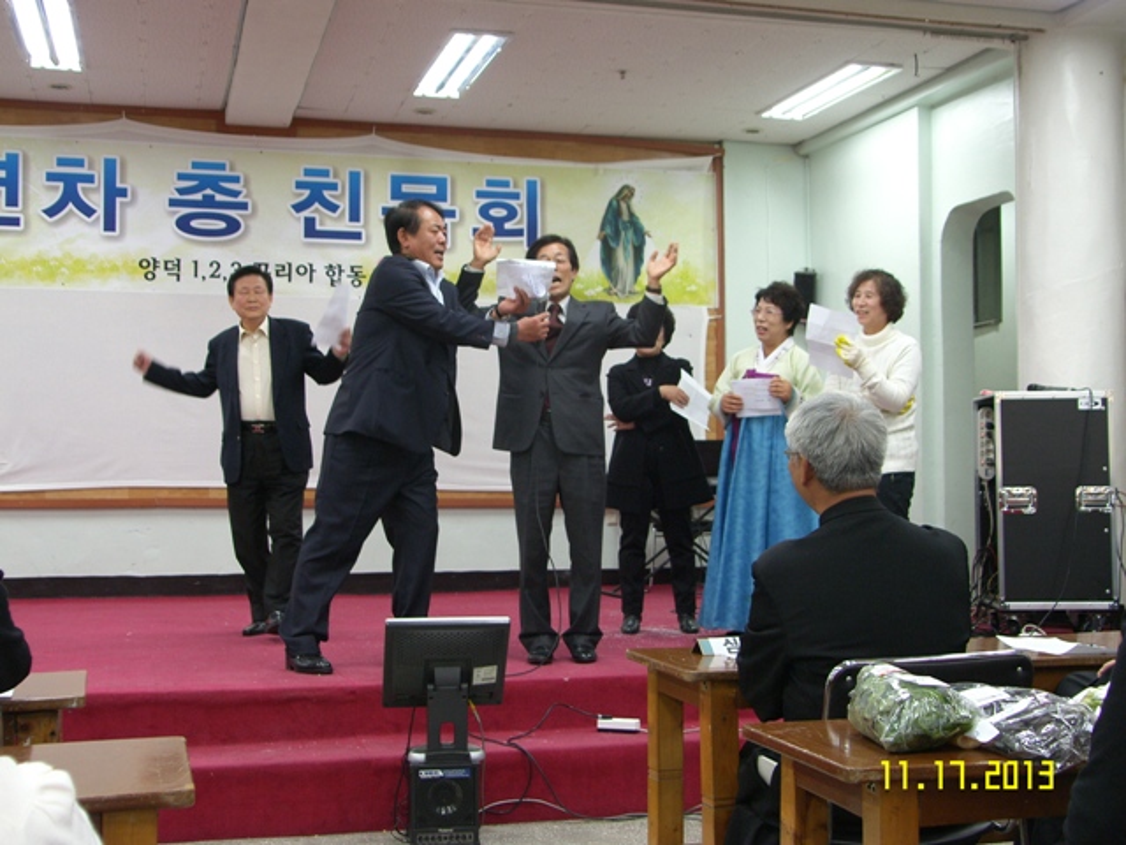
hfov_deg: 42.1
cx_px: 563
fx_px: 1464
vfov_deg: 32.2
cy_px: 422
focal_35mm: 45
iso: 100
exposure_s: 1/30
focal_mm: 11.5
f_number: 2.5
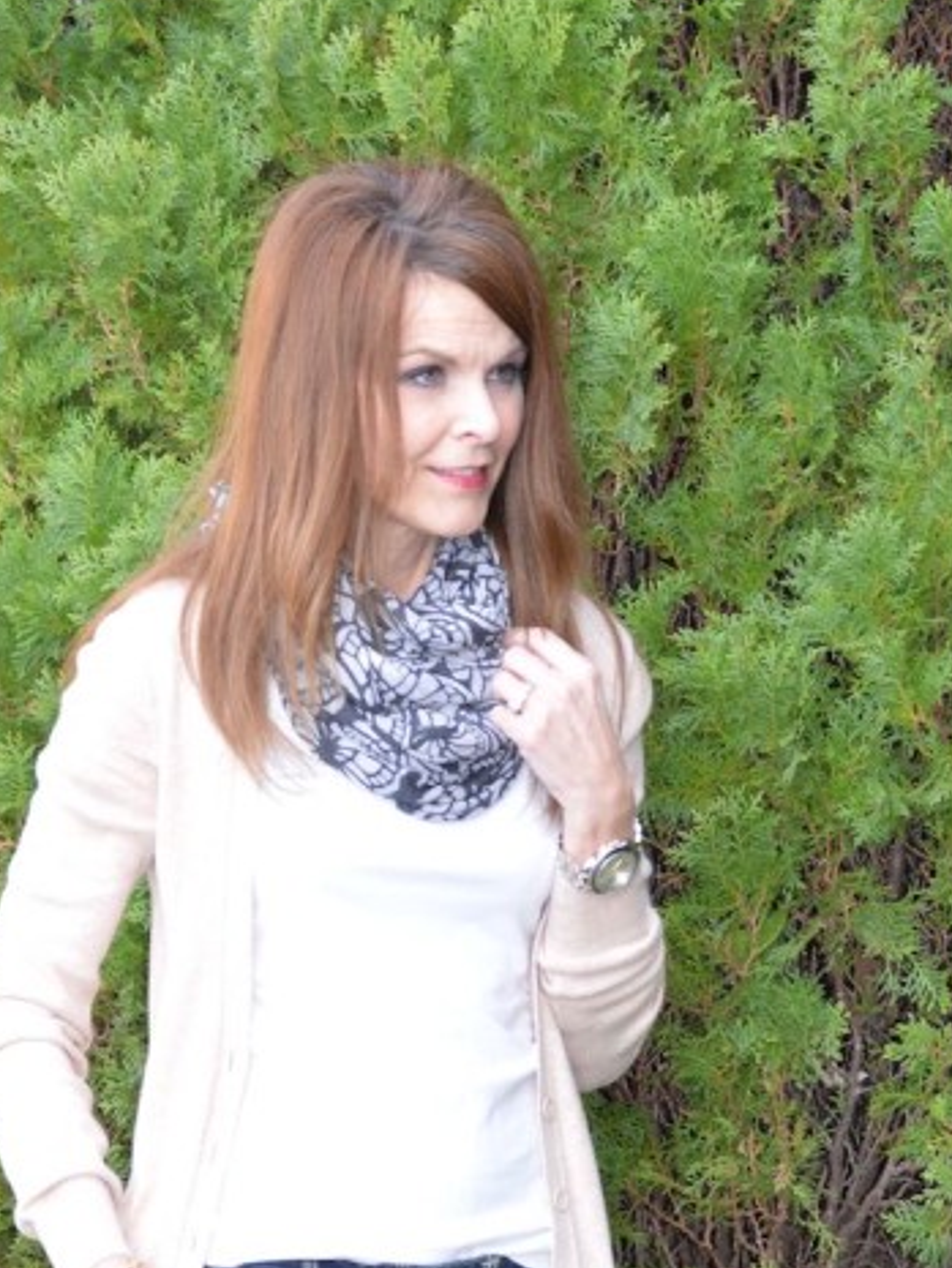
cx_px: 473
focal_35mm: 222
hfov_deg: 6.7
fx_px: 8137
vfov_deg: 8.9
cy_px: 1268
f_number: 4.2
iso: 400
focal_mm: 70
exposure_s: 1/100
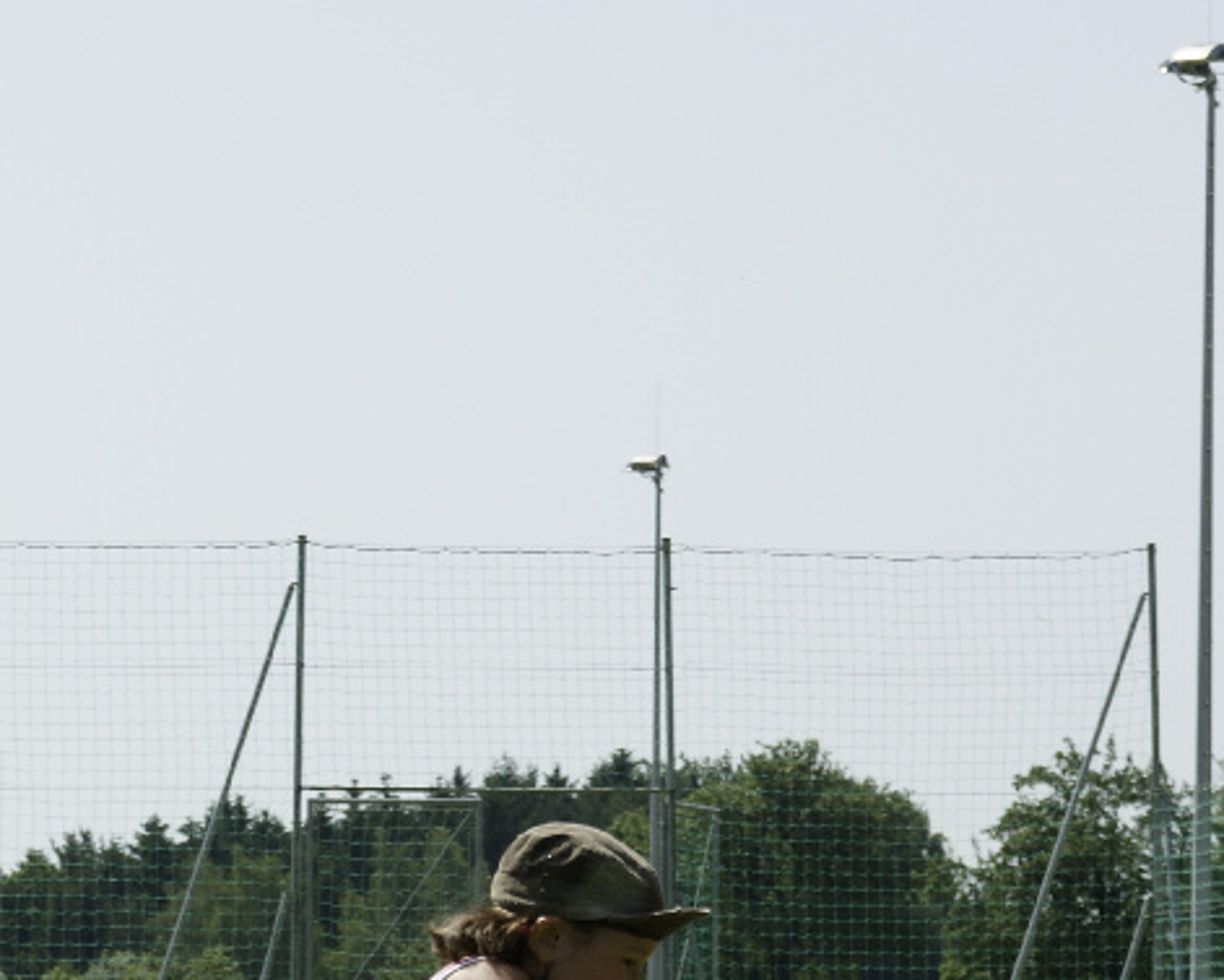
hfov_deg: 8.6
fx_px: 8116
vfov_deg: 6.9
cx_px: 569
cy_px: 1126
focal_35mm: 224
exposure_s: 1/640
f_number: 6.3
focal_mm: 50
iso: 100
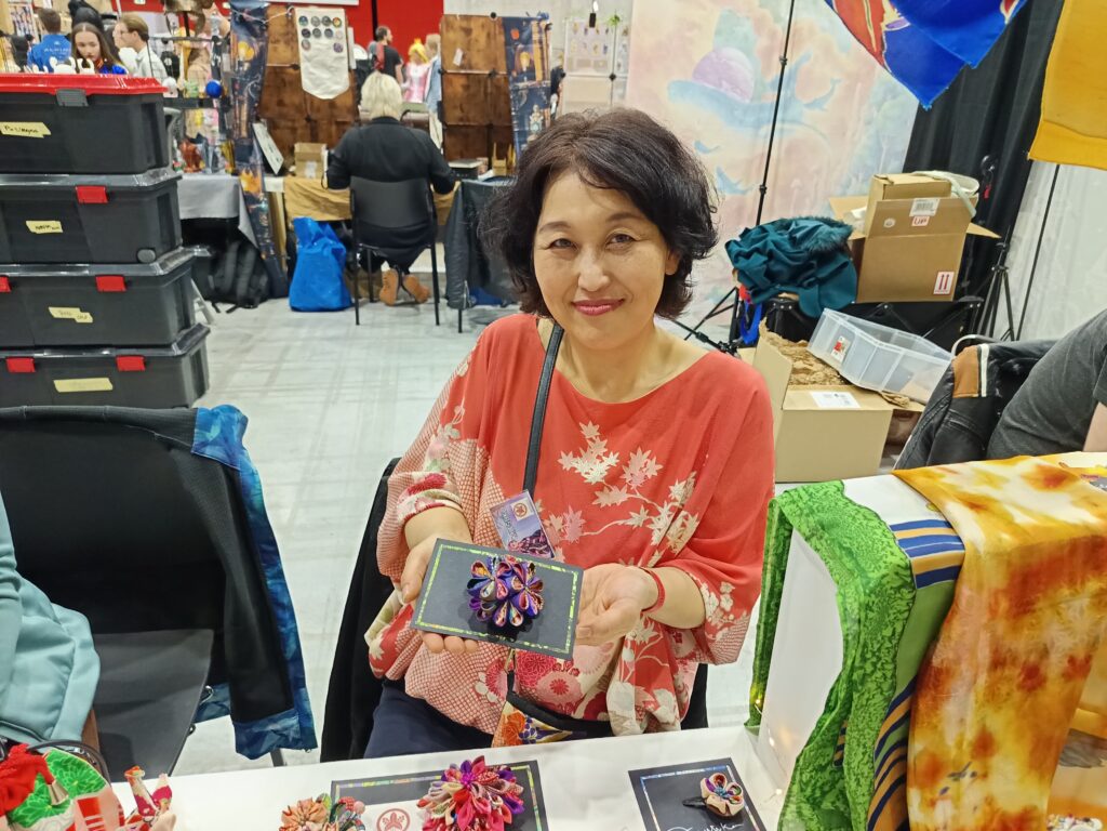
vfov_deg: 56.8
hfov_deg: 71.6
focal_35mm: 24
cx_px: 554
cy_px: 416
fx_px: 768
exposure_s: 1/50
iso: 405
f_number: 1.7
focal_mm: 5.31
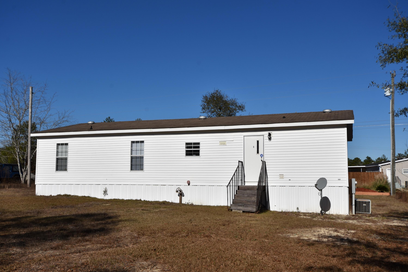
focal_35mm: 36
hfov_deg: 53.1
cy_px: 136
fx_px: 408
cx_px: 204
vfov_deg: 36.9
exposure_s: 1/500
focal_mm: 24
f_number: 9
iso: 100
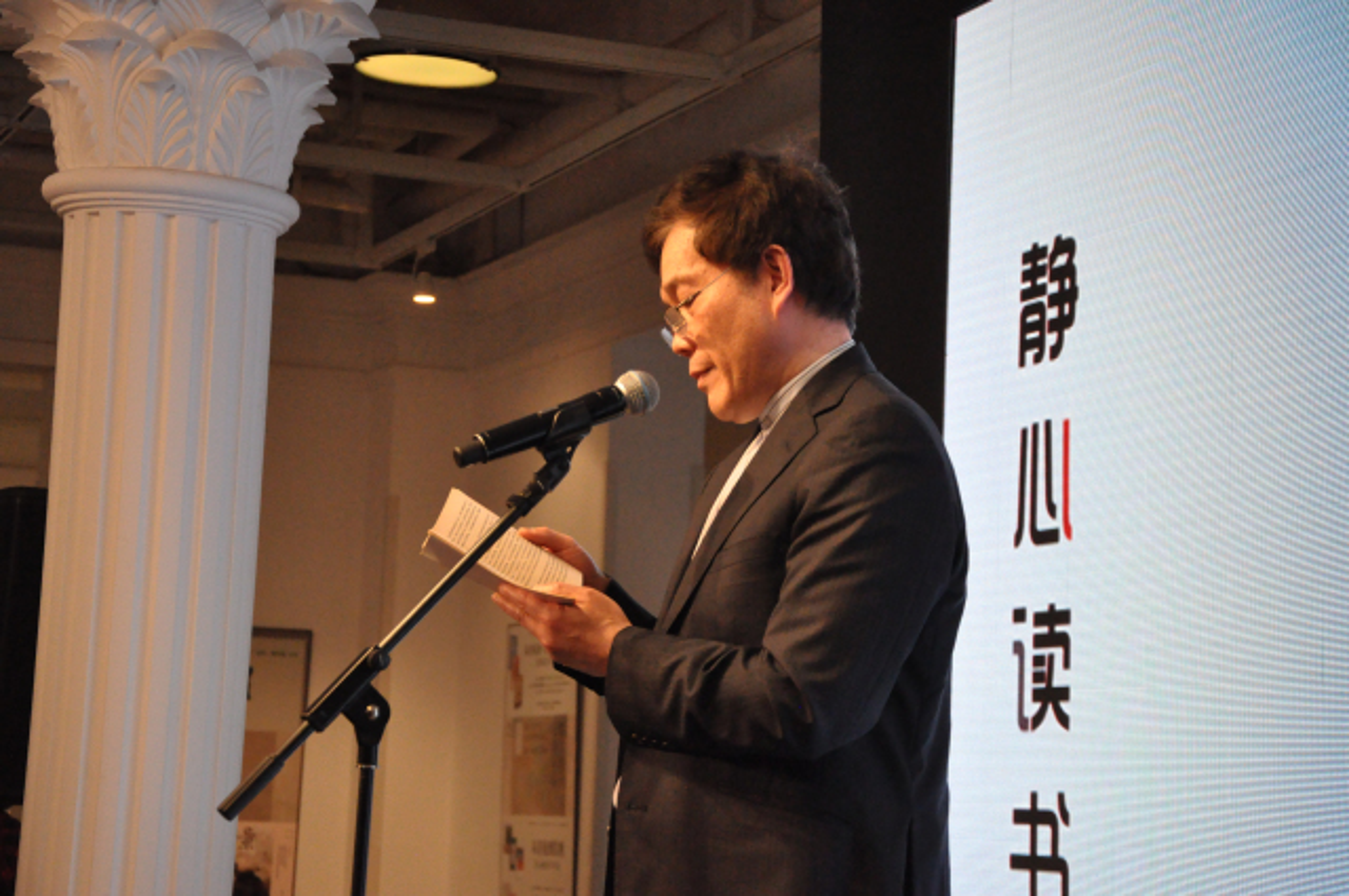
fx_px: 3256
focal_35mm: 87
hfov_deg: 23.4
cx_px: 674
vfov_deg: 15.7
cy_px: 448
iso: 3200
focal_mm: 58
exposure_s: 1/200
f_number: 5
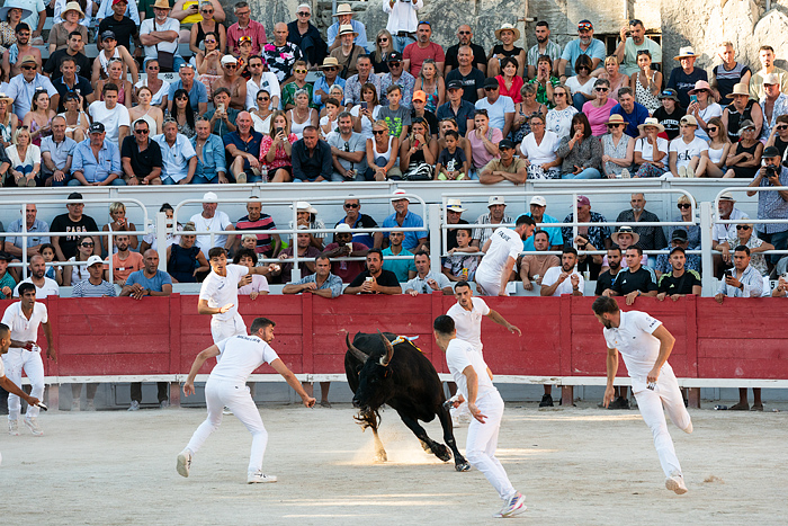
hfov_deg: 9.6
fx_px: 4707
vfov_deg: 6.4
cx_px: 394
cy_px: 263
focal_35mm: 215
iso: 1000
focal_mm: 215
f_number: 9
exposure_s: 1/500
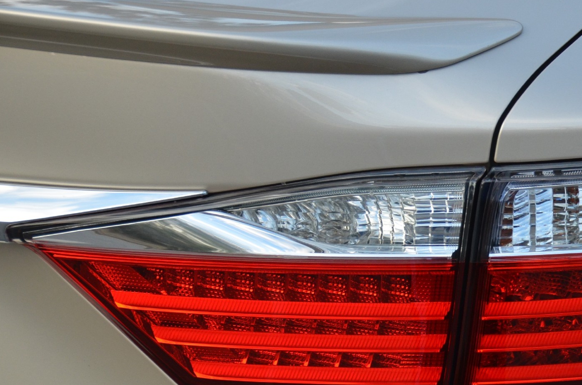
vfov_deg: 7.3
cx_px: 484
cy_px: 234
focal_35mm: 188
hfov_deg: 10.9
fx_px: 3033
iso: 800
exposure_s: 1/640
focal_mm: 70
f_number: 5
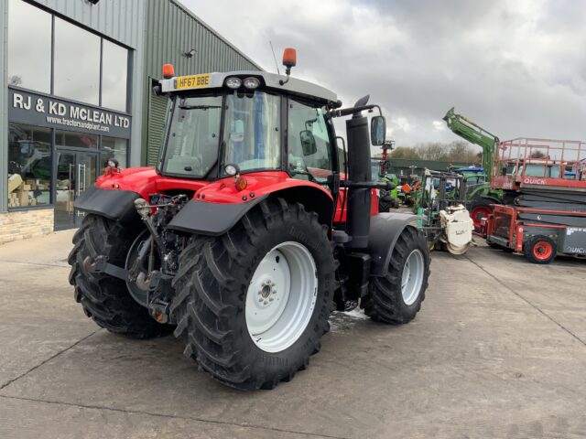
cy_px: 220
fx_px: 491
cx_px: 293
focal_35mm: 29
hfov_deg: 61.7
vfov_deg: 48.2
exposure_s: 1/280
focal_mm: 3
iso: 16
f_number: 1.8
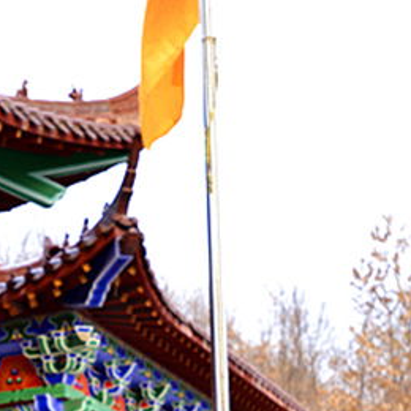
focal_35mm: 103
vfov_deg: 16.3
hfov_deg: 16.7
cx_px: 36
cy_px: 472
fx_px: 1384
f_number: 3.5
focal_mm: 35
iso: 100
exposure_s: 1/125
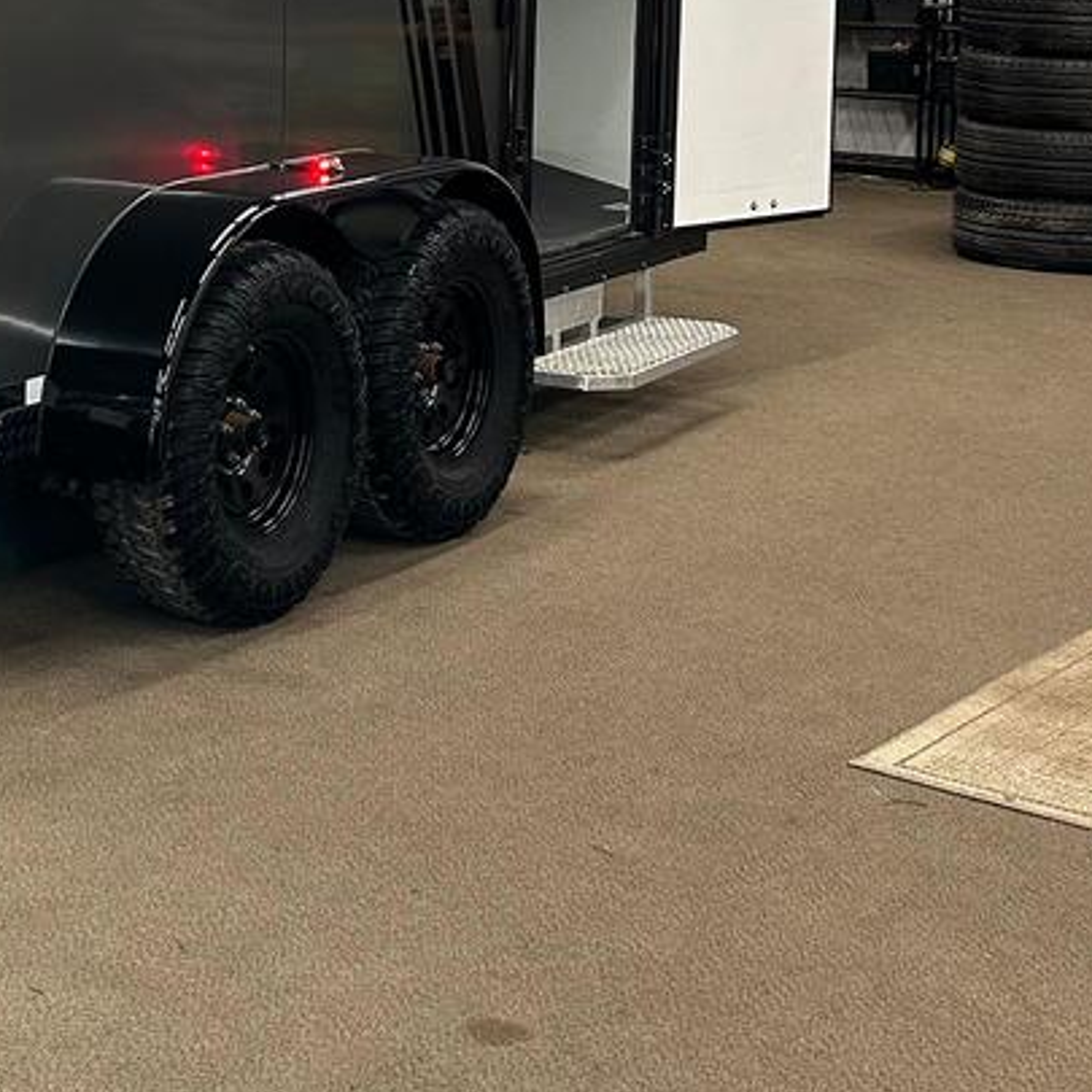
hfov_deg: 22.1
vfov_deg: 24.8
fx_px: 2391
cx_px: -466
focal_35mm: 67
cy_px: 67
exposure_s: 1/60
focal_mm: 6.86
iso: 160
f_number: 1.78
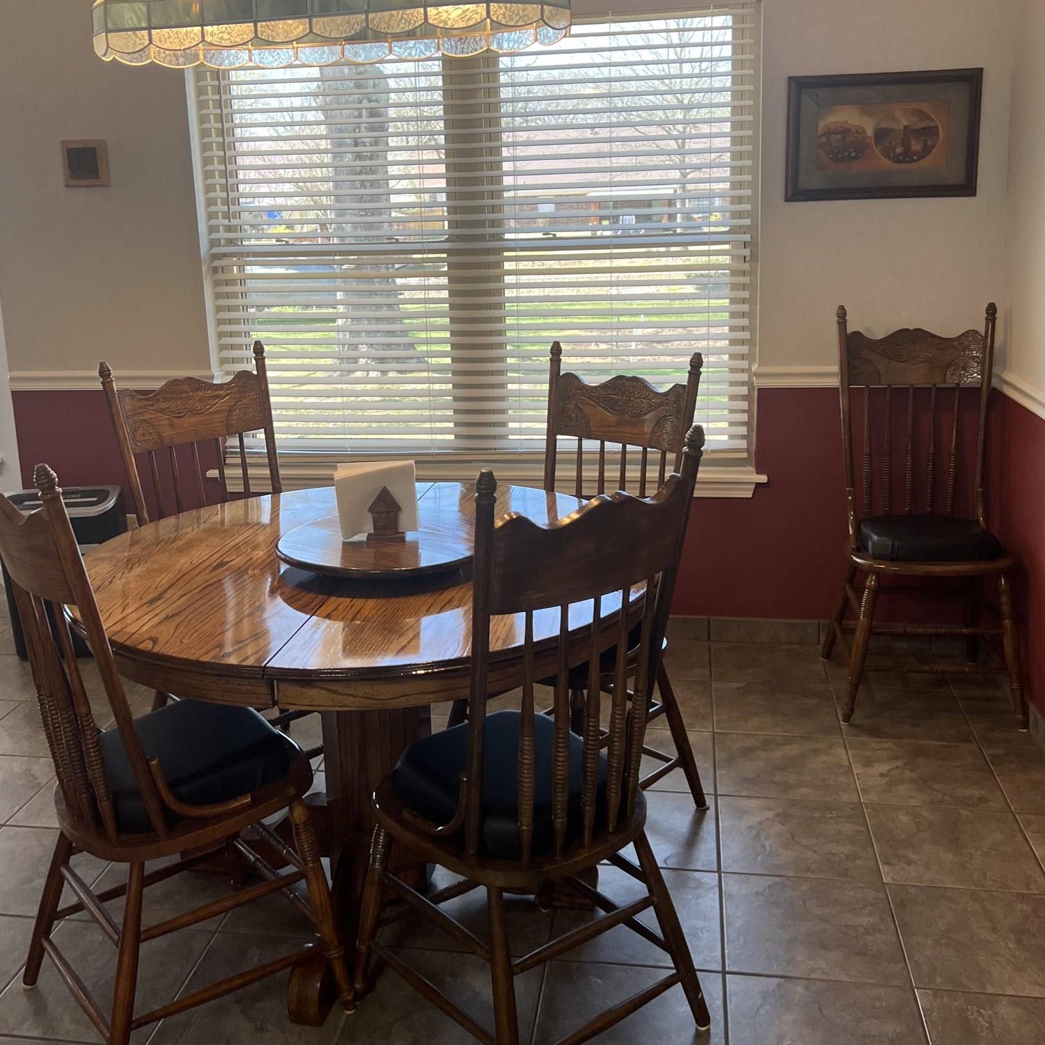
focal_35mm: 35
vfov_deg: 47.0
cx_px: 488
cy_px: 425
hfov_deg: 47.2
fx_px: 1195
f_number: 1.5
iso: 64
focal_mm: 5.7
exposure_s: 1/120
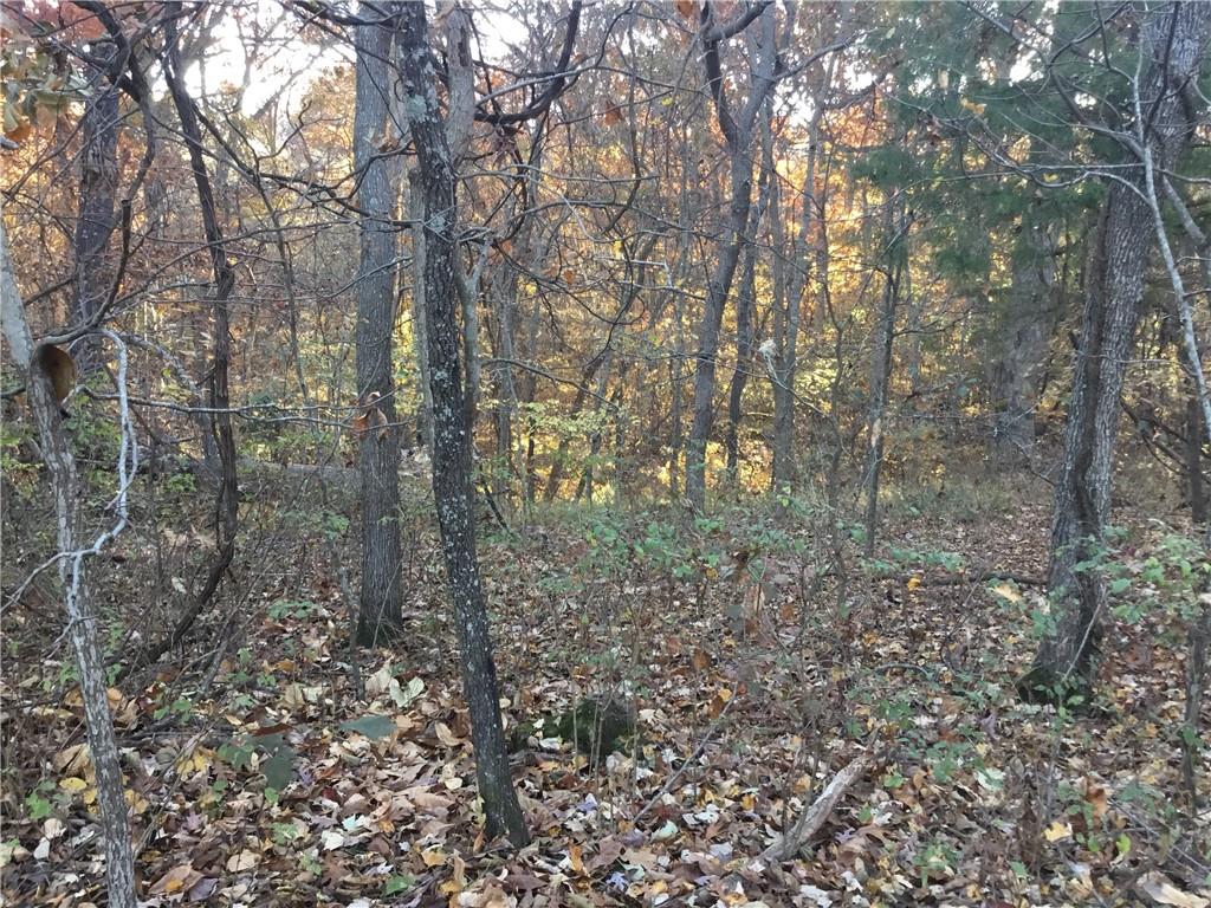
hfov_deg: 58.4
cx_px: 606
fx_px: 1084
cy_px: 454
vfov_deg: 45.4
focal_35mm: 31
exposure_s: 1/30
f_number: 2.4
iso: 50
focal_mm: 3.3
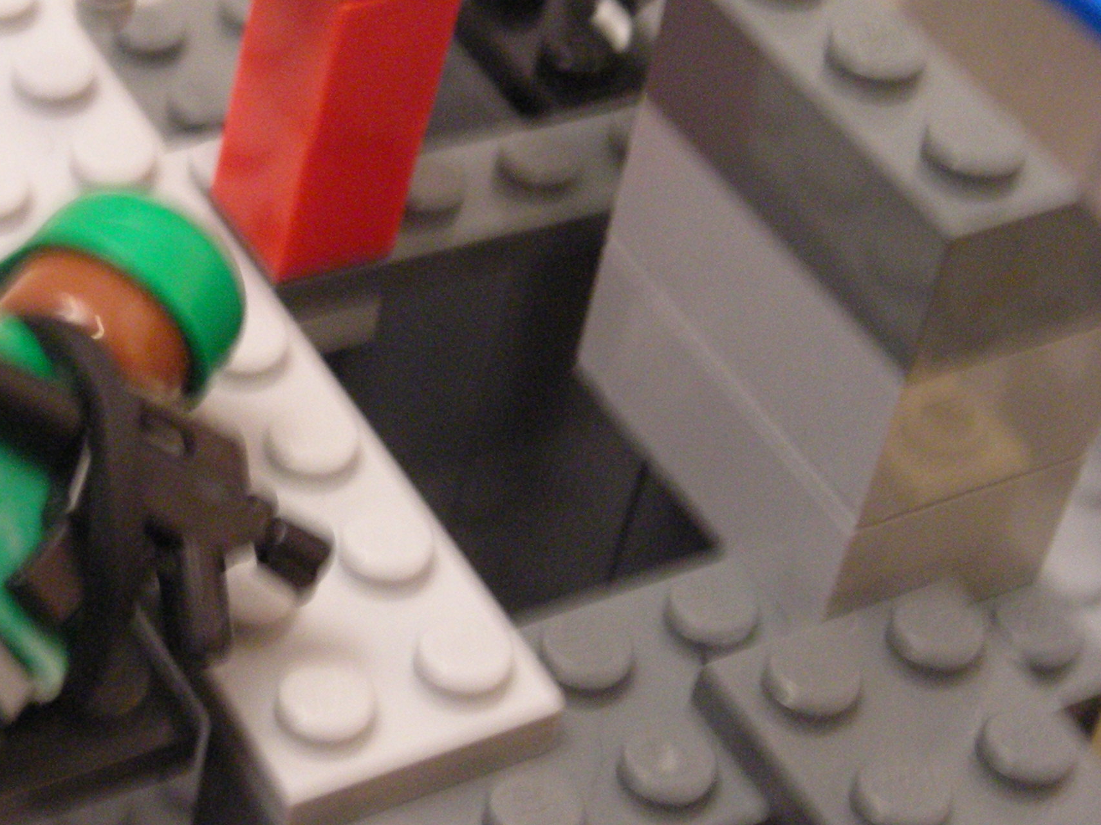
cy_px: 443
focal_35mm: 107
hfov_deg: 18.2
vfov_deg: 13.8
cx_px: 196
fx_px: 3403
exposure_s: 1/8
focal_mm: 10.8
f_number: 3.9
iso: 372
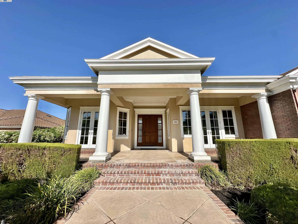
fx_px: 121
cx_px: 149
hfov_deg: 102.1
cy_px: 112
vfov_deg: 85.7
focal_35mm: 14
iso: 50
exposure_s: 1/4132
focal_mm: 2.22
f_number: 2.2
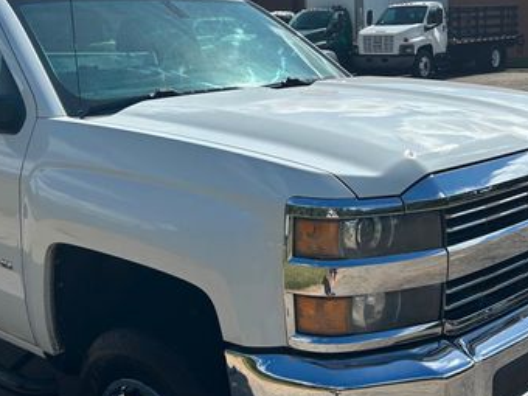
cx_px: 314
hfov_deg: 38.8
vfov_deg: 29.6
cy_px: 169
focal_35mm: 49
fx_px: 747
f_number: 1.5
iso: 50
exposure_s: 1/6579
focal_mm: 5.7
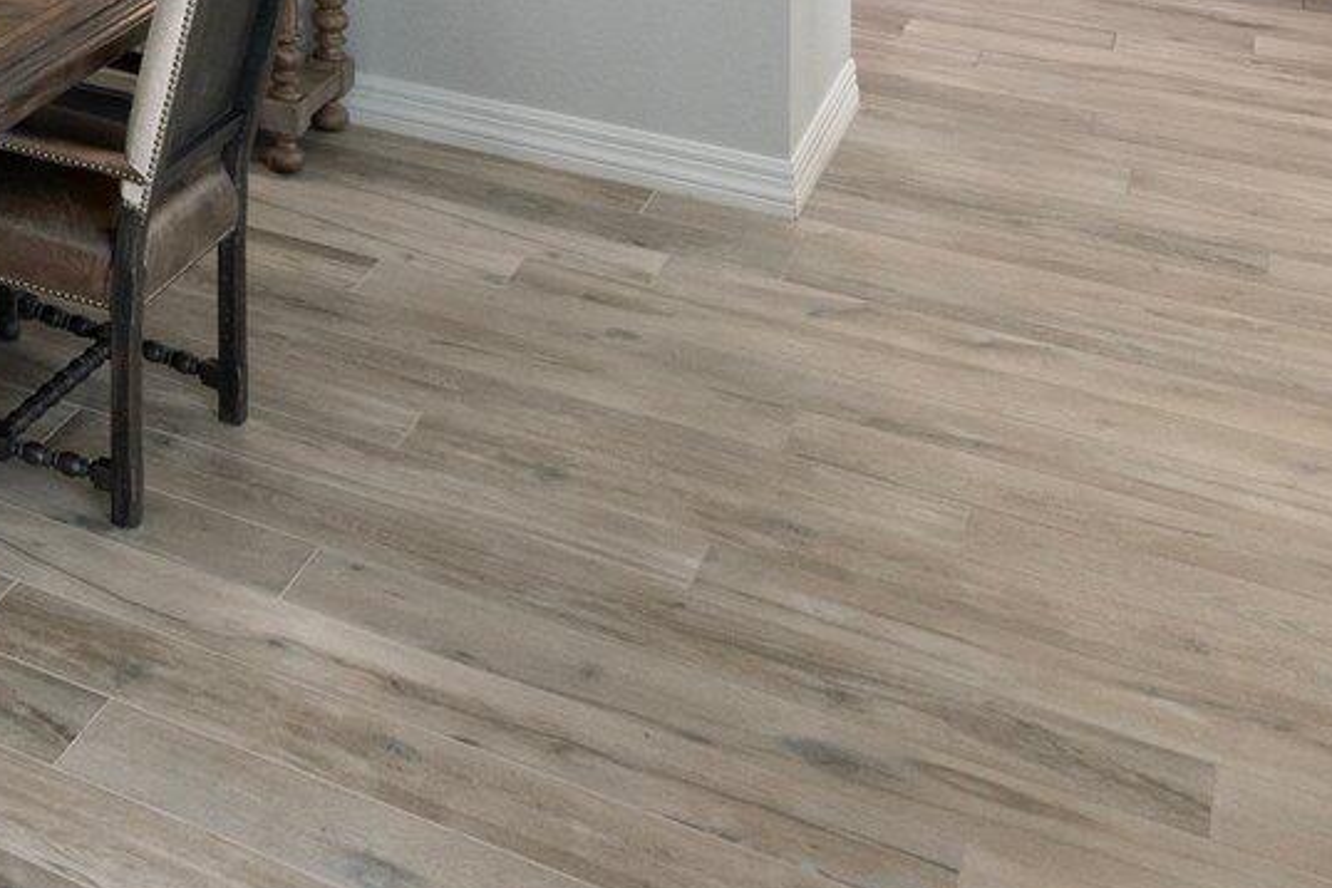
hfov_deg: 26.9
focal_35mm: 61
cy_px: -676
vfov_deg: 18.0
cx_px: -469
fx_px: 2257
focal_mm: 16
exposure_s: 1/50
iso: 1000
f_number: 8
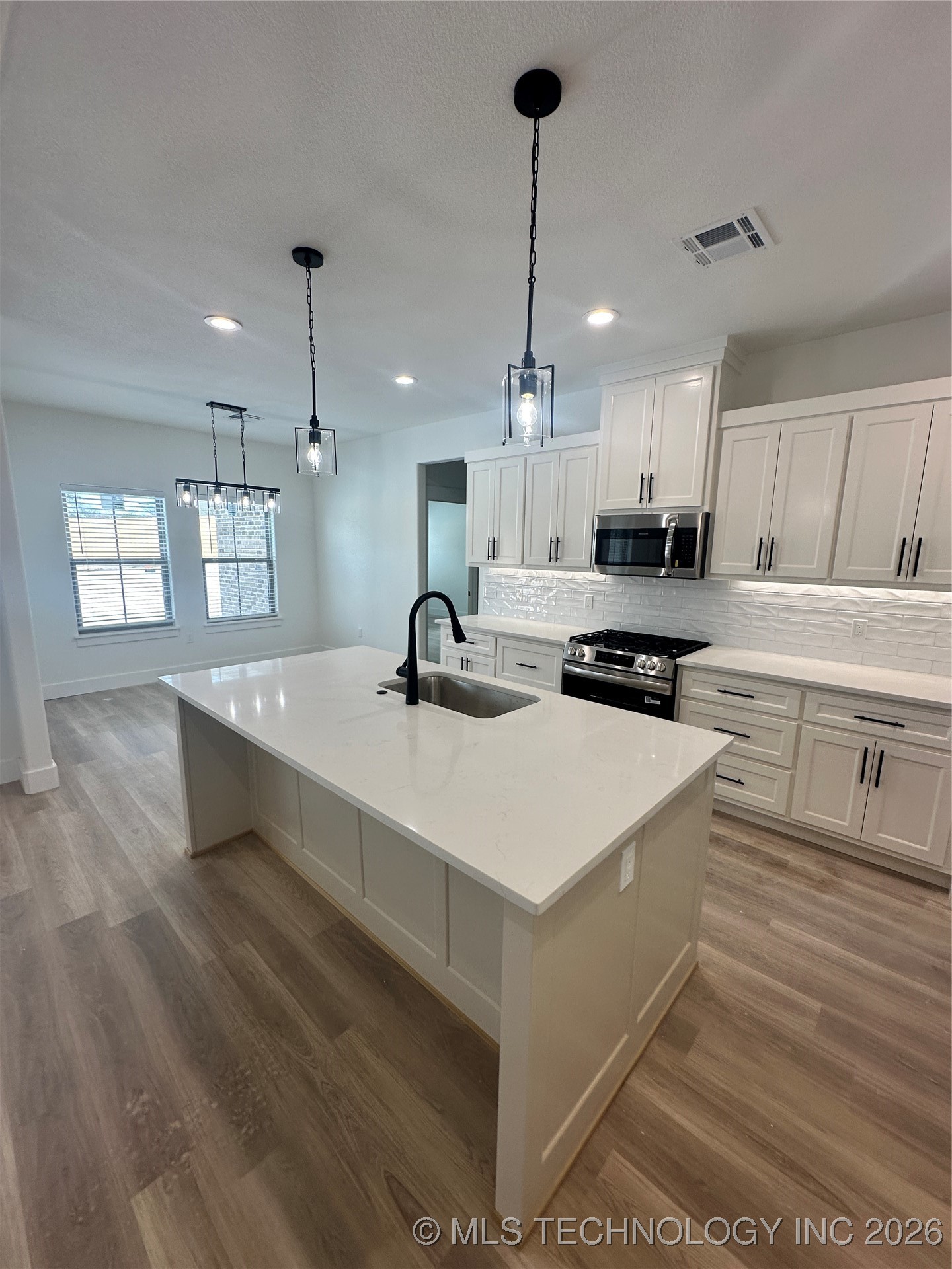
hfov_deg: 85.7
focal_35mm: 14
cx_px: 476
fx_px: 513
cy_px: 634
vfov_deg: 102.1
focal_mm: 2.22
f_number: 2.2
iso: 64
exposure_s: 1/120
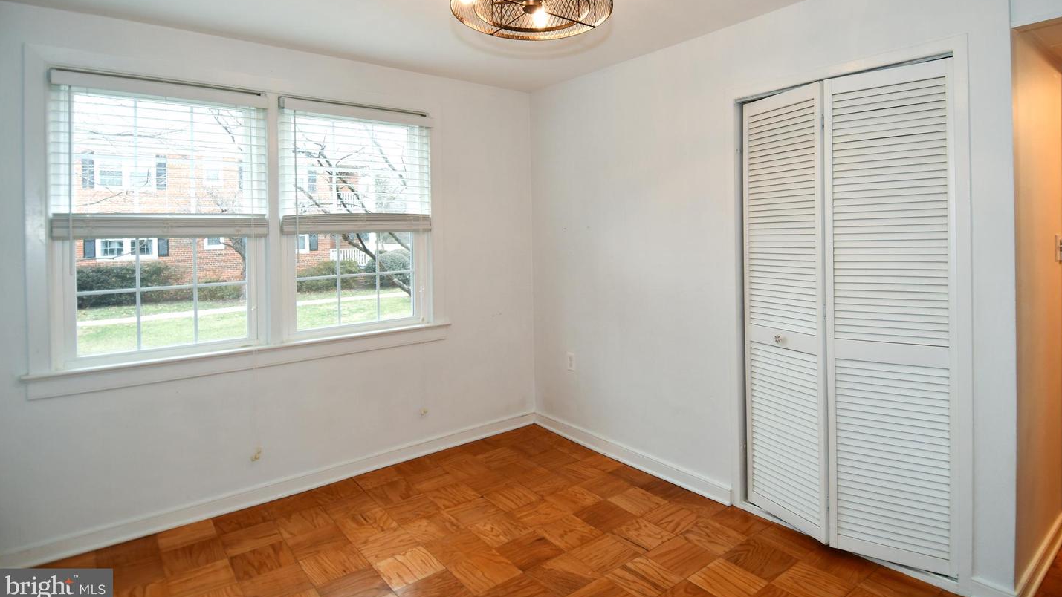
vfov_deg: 58.1
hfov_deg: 89.6
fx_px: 535
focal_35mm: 19
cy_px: 250
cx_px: 532
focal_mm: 12
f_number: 4
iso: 280
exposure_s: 1/60
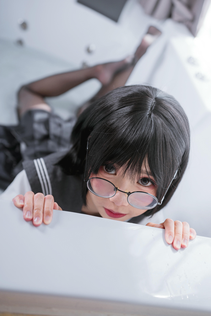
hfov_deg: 37.9
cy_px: 158
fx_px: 308
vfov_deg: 54.4
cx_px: 106
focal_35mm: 35
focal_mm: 35
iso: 100
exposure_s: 1/60
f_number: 2.8
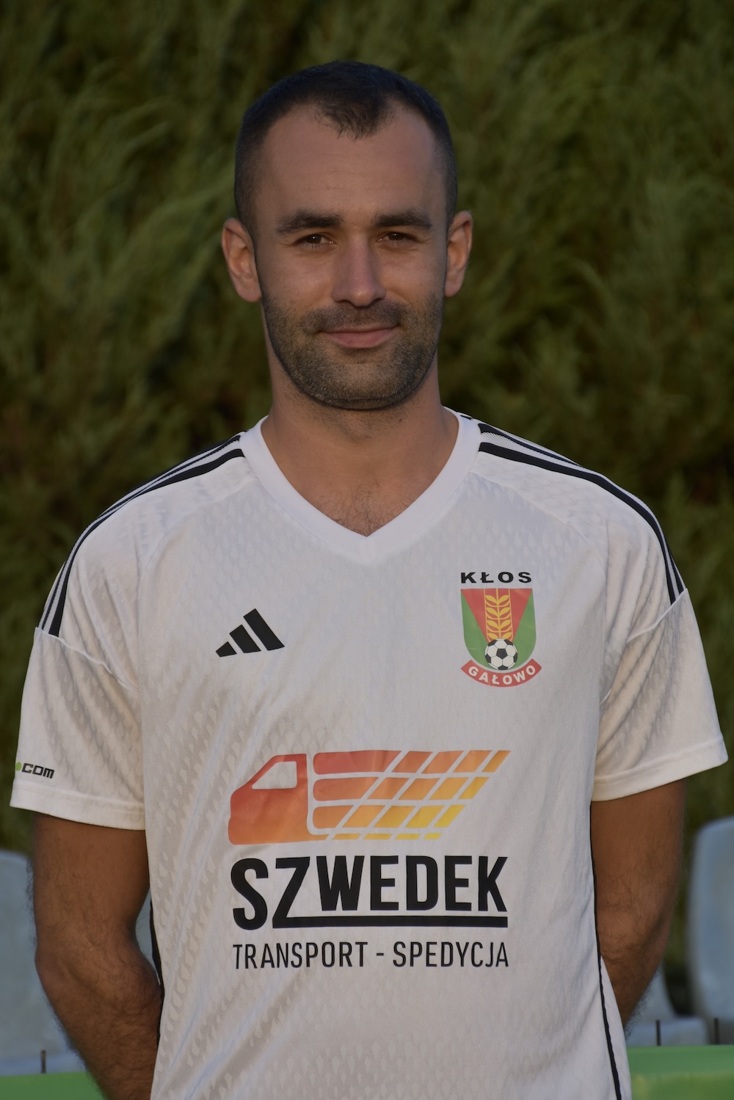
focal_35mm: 157
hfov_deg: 8.7
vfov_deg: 13.1
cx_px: 367
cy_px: 550
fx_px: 4799
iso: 125
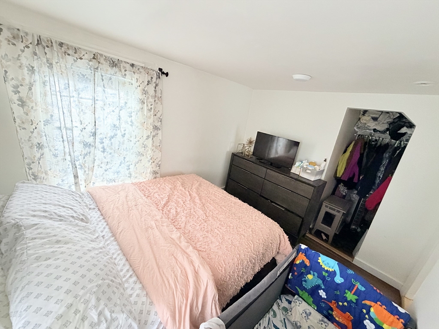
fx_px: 178
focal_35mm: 14
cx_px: 220
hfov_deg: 102.1
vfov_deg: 85.7
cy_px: 164
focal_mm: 2.22
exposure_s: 1/60
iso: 500
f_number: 2.2
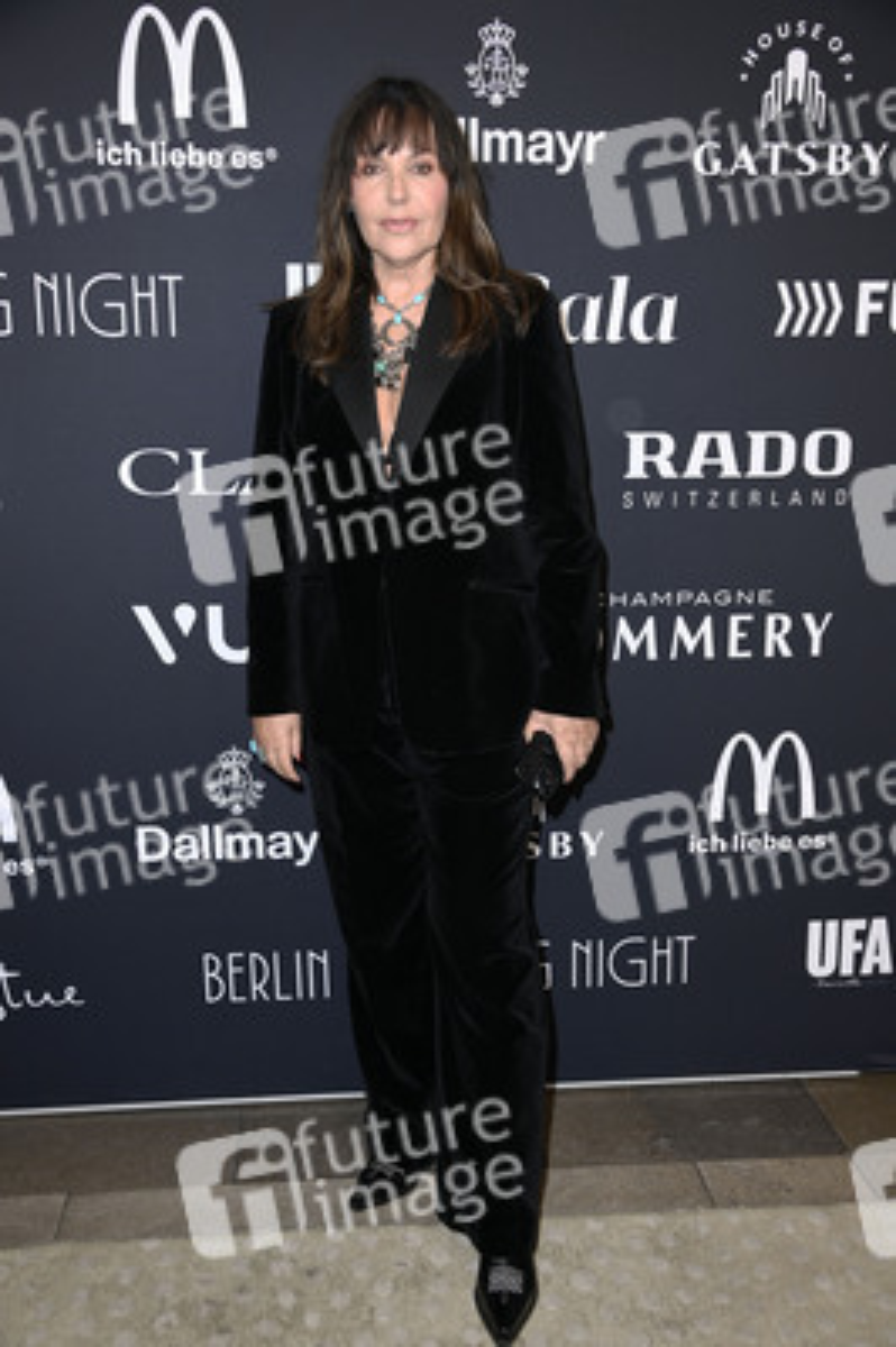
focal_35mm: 36
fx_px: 1346
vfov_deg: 53.2
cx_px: 448
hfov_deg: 36.8
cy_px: 674
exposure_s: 1/250
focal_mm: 36
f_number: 5.6
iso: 500
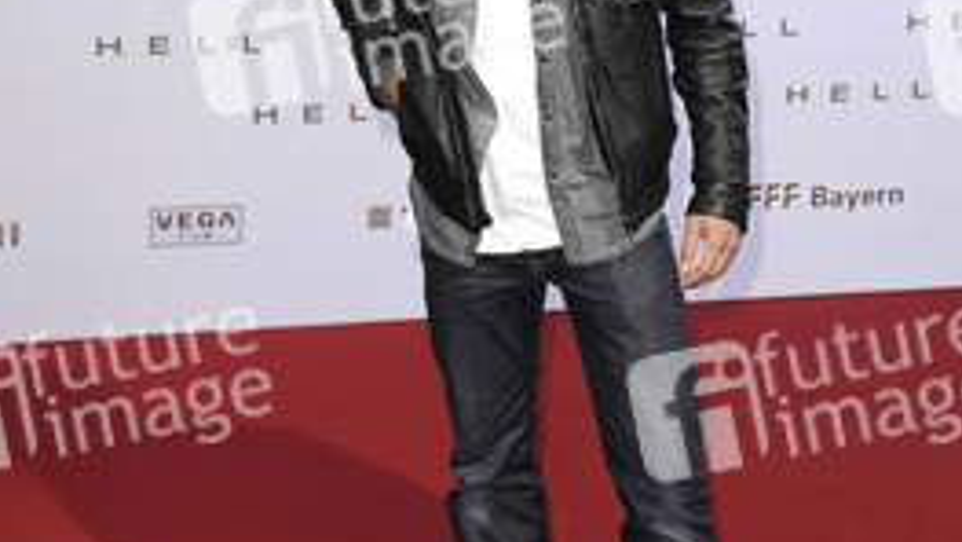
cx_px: 483
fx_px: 2270
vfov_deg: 13.6
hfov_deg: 23.9
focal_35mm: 89
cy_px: 212
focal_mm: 56
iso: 500
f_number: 5.6
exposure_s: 1/160
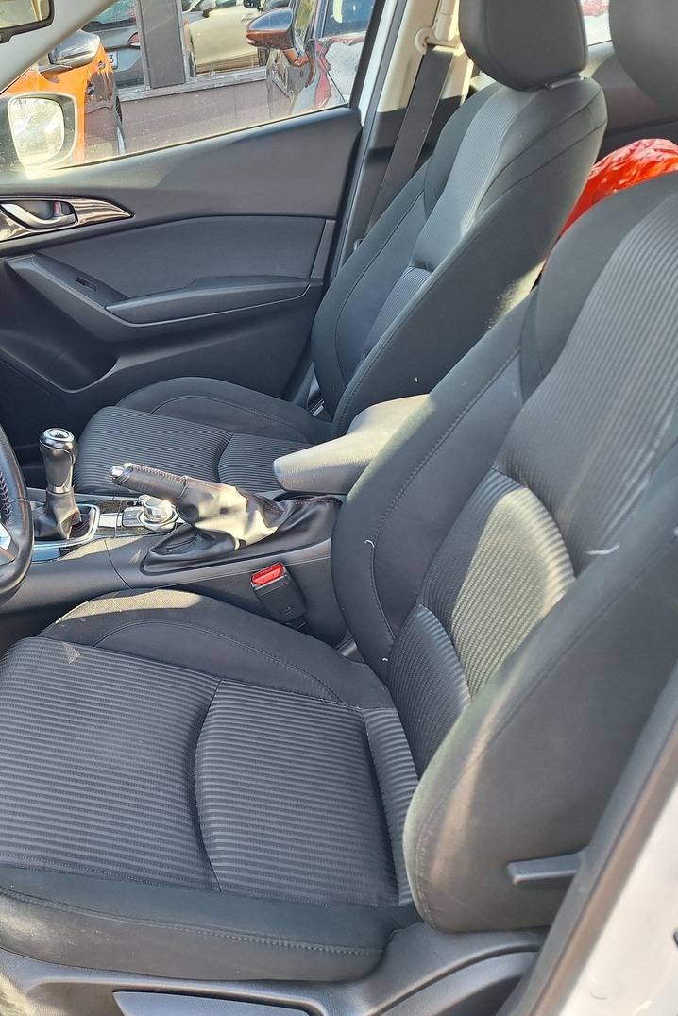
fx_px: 903
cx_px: 151
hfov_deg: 39.7
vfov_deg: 58.7
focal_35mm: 32
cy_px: 509
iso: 50
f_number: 1.8
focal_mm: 5.54
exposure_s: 1/100
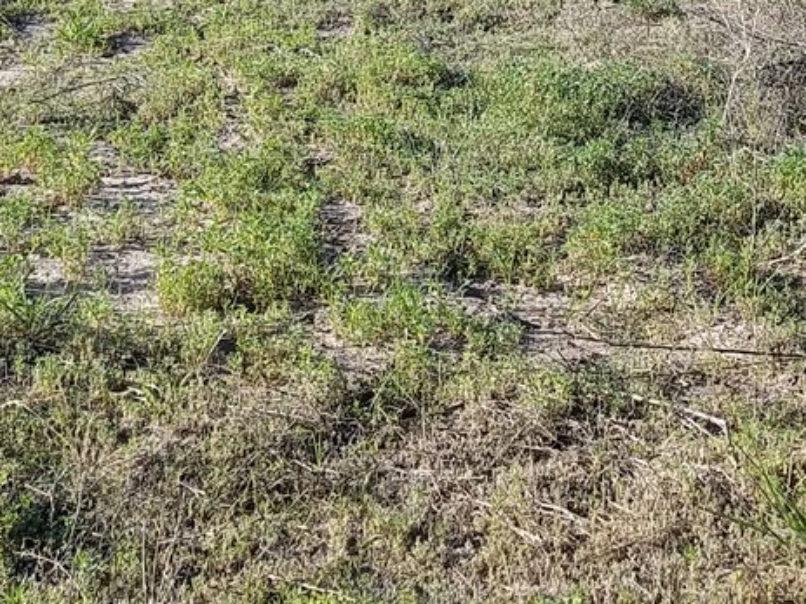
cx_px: 638
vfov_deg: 16.4
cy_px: -187
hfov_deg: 22.7
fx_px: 1979
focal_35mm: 85
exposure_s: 1/1984
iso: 50
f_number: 1.7
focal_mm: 4.2
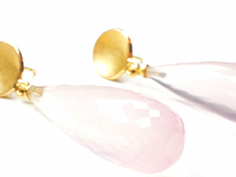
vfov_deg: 24.4
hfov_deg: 32.2
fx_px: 409
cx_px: 118
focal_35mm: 60
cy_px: 88
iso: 1600
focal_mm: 30
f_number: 22
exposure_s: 1/80
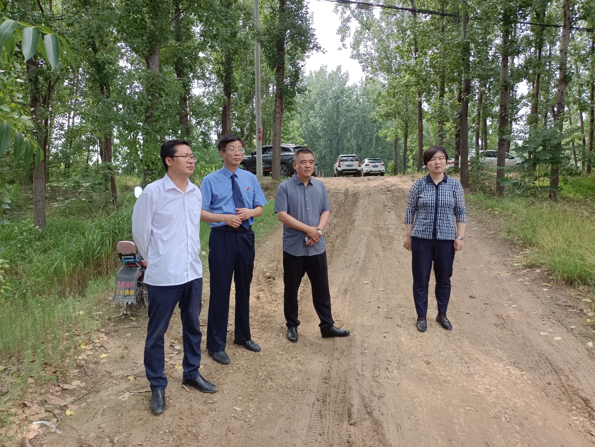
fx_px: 430
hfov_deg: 69.4
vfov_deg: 54.9
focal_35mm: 25
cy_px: 224
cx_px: 298
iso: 101
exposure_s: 1/613
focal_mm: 4.71
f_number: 1.79
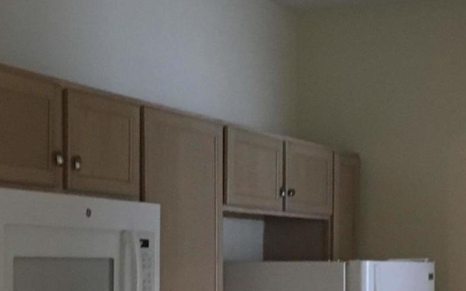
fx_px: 1118
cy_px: 304
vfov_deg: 14.6
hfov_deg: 23.5
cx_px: 300
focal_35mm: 88
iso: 200
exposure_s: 1/17
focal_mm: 4.15
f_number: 2.2
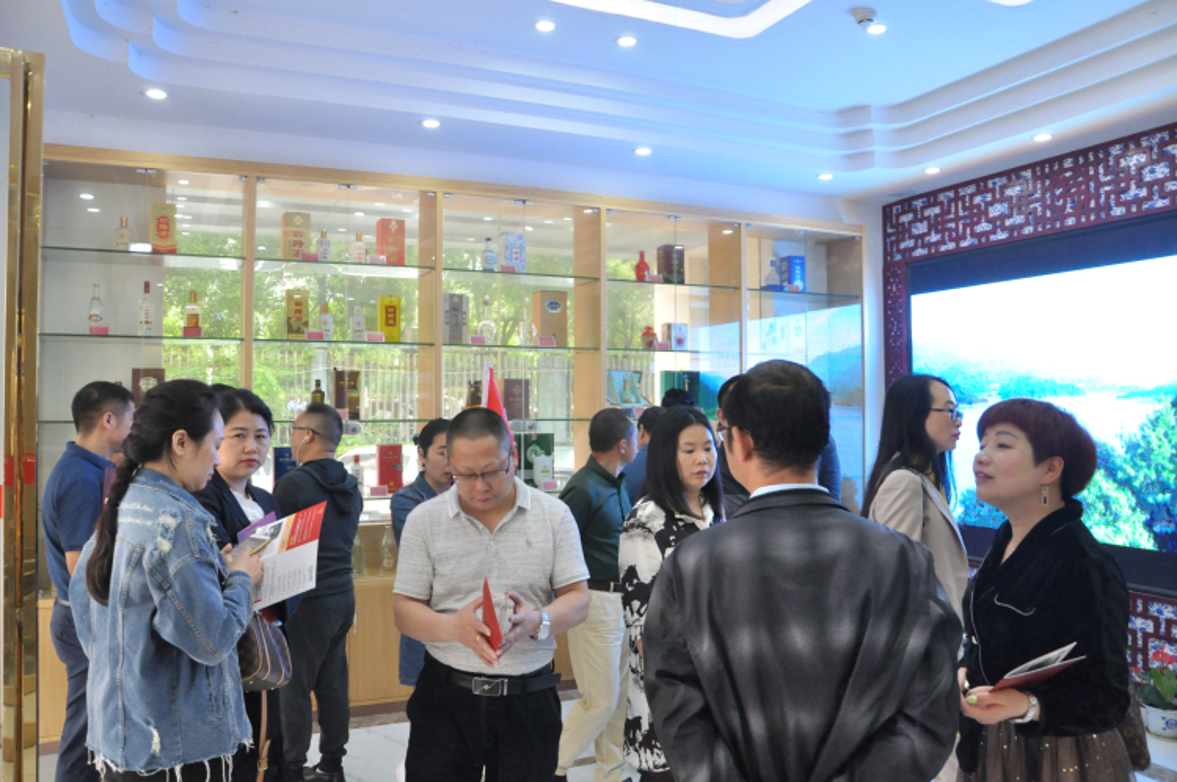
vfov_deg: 47.8
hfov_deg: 67.4
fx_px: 882
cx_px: 588
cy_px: 391
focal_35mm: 27
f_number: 5
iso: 1800
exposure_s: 1/100
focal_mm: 18
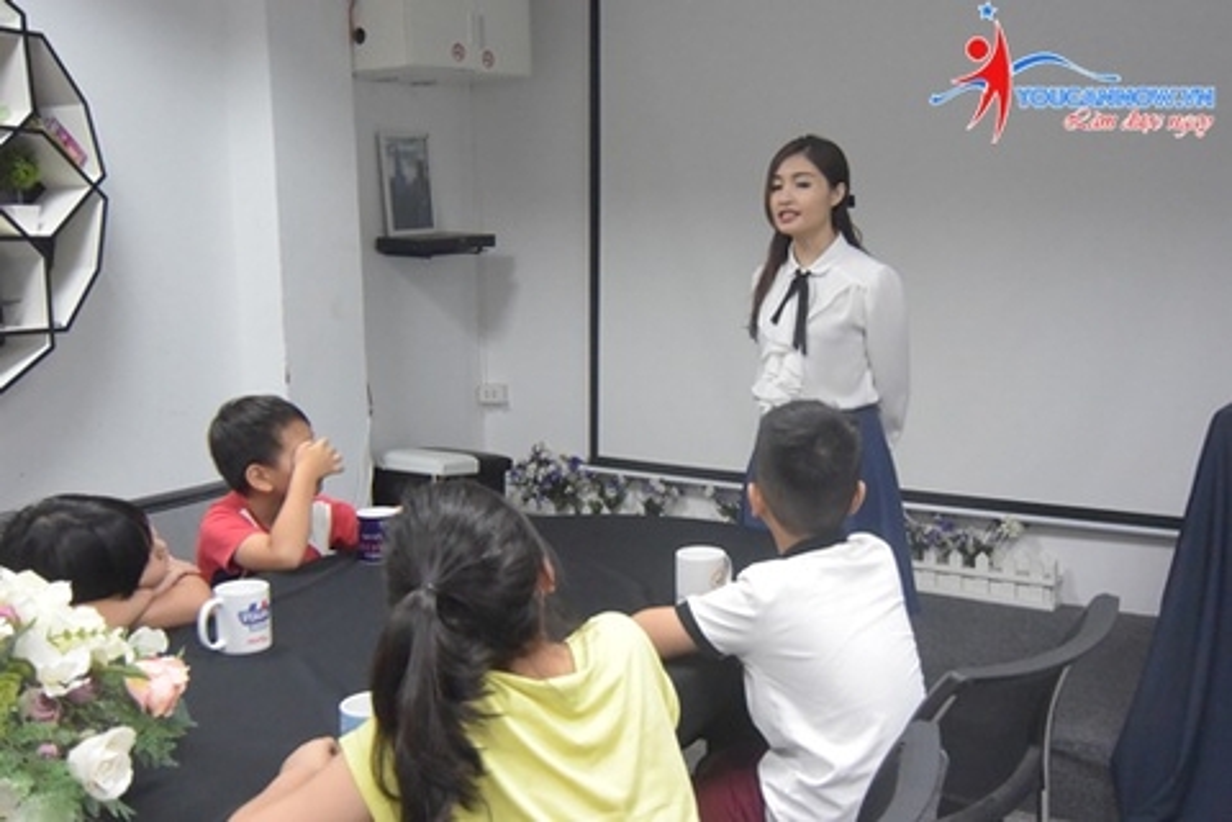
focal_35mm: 38
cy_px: 411
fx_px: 1300
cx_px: 616
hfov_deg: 50.7
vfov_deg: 35.1
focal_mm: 14.4
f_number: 4.5
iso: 3200
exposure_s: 1/60
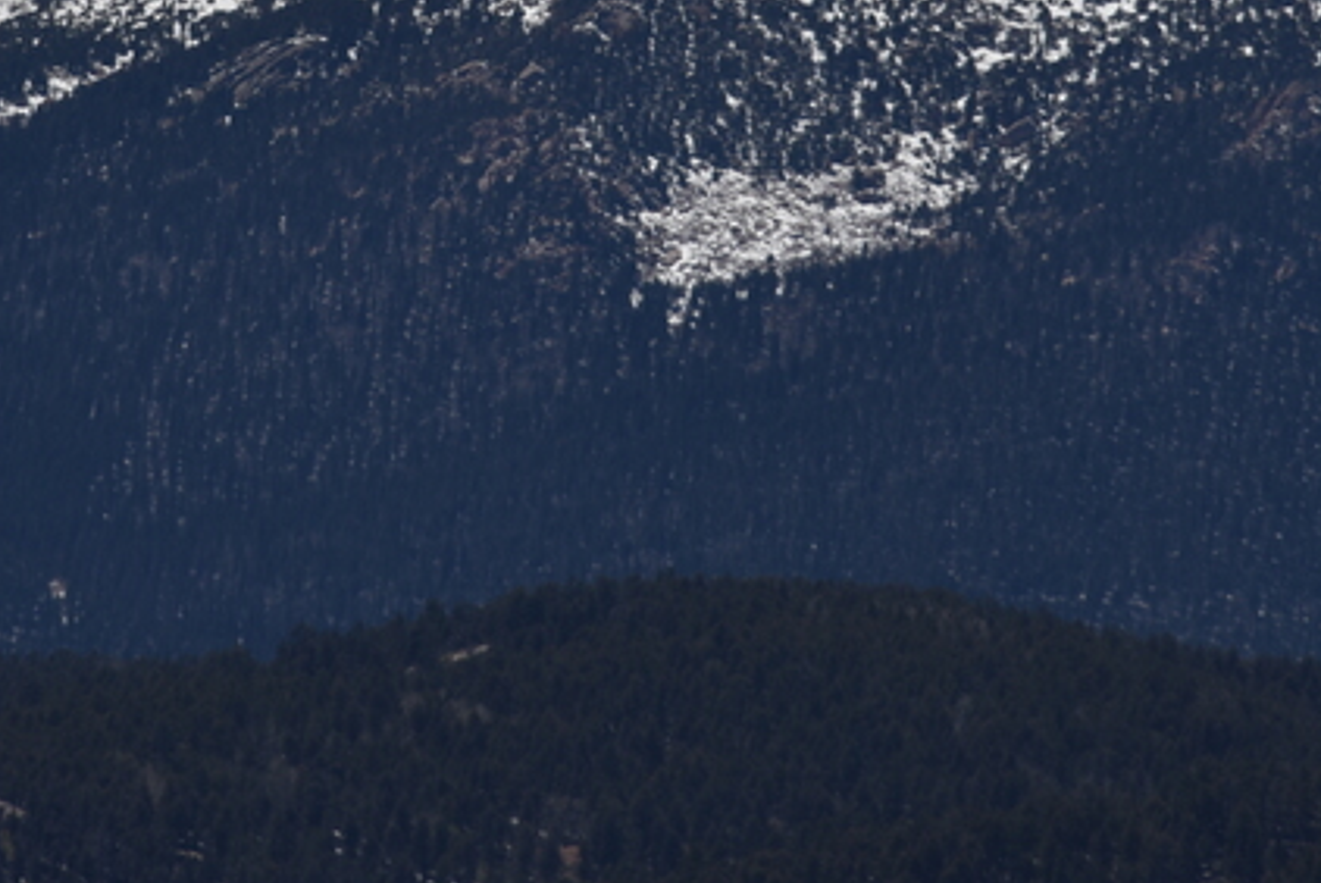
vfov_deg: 1.5
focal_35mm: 910
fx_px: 33414
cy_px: -373
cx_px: 366
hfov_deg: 2.3
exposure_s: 1/640
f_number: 13
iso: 100
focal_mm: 300
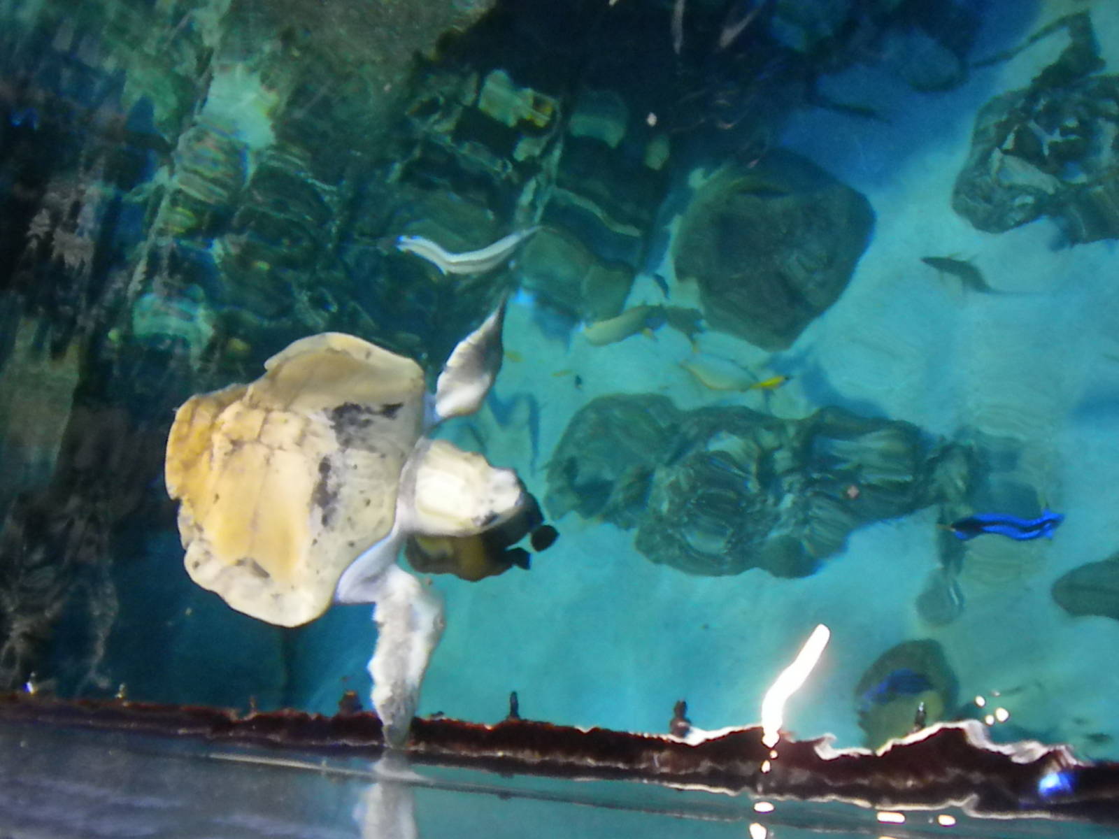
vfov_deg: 38.7
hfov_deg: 50.1
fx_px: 1196
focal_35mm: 37
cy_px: 420
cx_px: 560
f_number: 3.5
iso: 1152
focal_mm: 6.6
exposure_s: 1/57
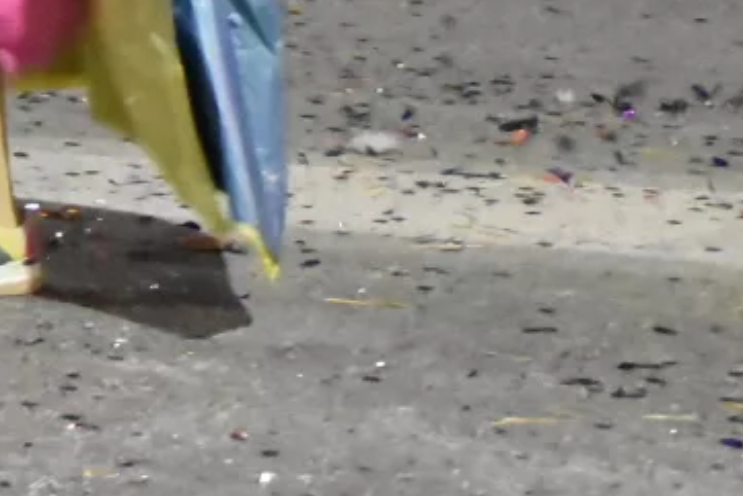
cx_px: -243
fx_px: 5554
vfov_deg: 5.0
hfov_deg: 7.6
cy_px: -570
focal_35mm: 269
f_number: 4.5
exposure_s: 1/60
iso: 12800
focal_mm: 40
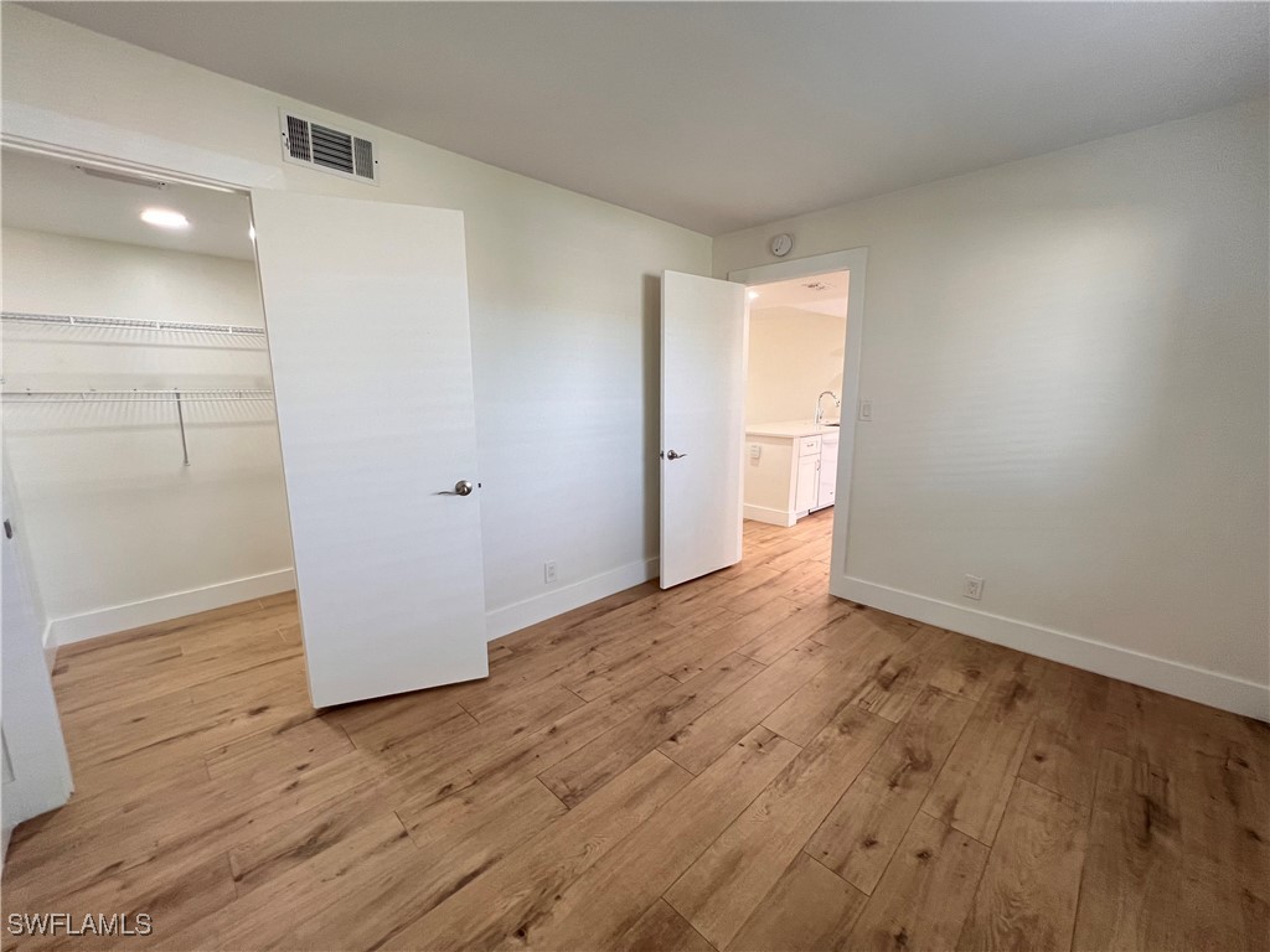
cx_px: 635
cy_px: 476
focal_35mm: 13
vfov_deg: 89.9
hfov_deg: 106.2
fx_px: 477
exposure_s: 1/120
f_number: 1.8
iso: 250
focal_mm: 1.57
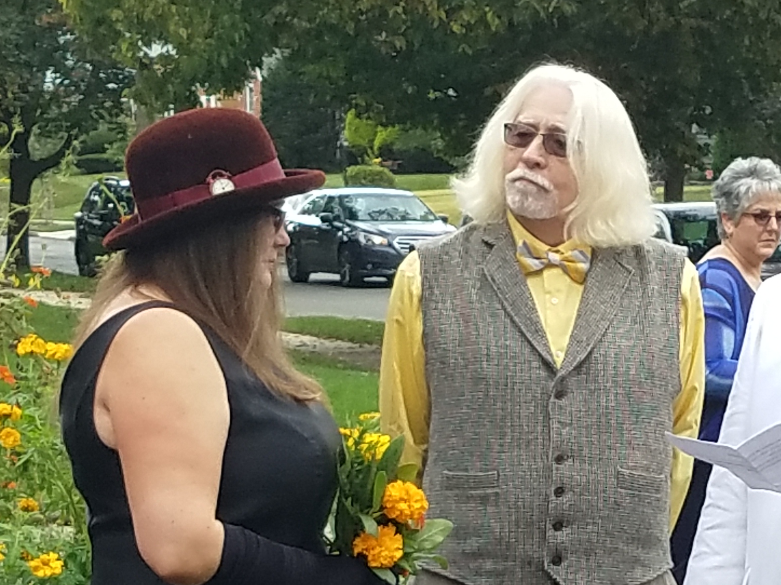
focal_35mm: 67
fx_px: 1511
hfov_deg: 27.2
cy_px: 581
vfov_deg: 21.2
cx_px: 801
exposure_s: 1/540
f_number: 1.7
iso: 50
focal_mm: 4.2
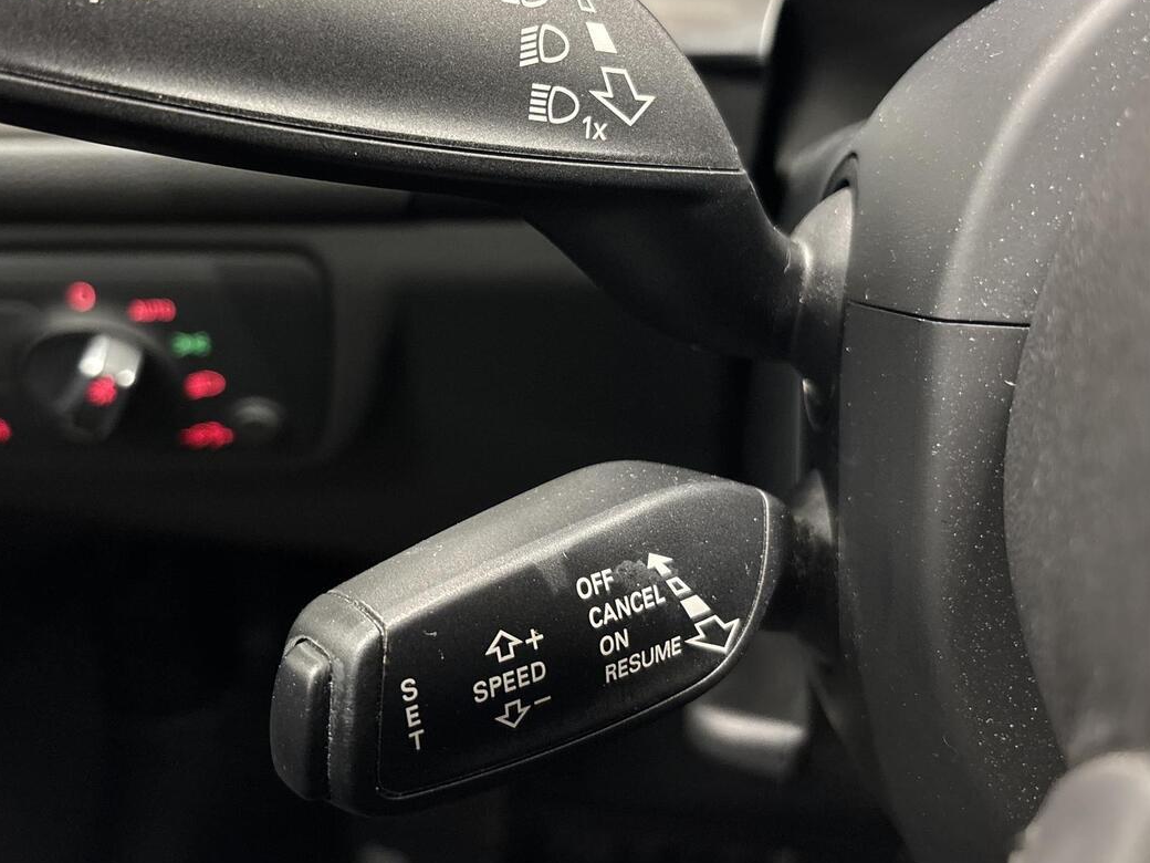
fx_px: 1196
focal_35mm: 36
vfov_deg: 39.4
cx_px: 437
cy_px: 334
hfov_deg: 50.9
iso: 640
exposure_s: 1/32
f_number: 1.6
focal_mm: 5.96
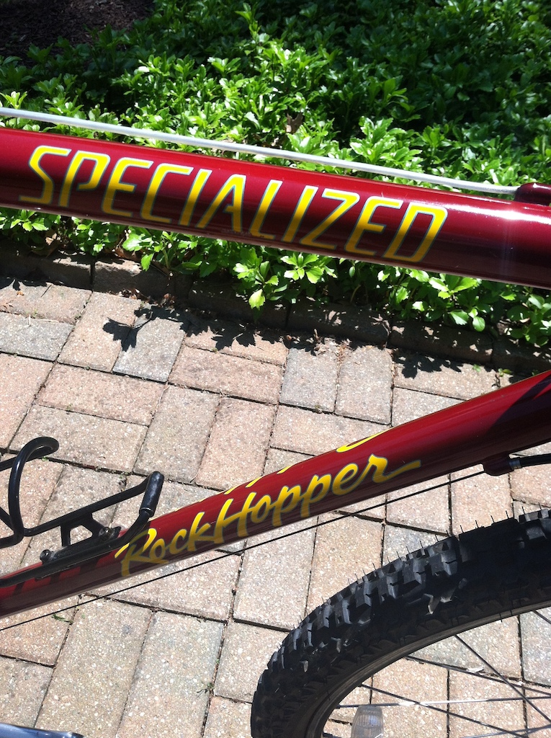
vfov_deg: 52.7
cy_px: 369
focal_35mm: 35
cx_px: 276
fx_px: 745
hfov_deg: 40.6
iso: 80
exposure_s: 1/789
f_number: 2.8
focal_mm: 3.85
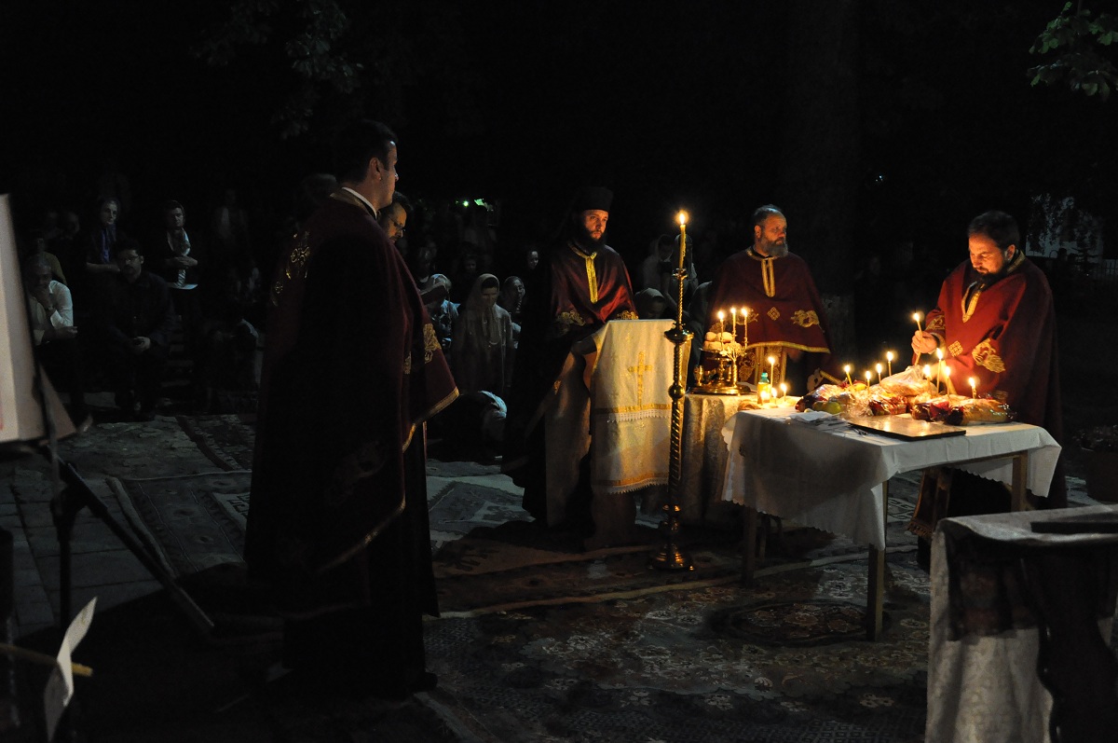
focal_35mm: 38
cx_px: 559
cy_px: 372
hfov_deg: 51.3
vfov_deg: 35.4
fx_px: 1163
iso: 3200
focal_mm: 25
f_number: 4
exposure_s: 1/20
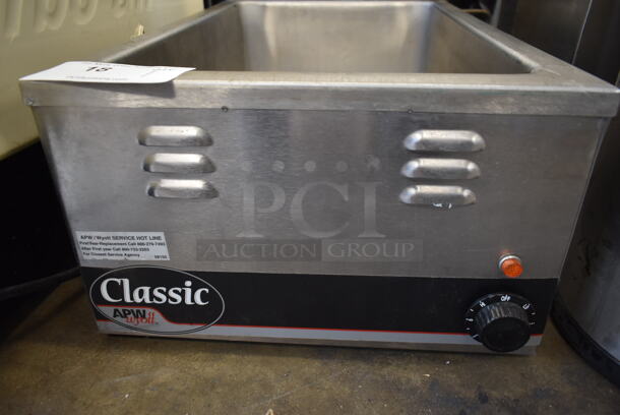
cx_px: 310
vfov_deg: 48.0
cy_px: 208
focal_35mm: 27
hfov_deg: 67.3
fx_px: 465
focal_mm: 18
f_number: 3.5
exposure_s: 1/30
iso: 640
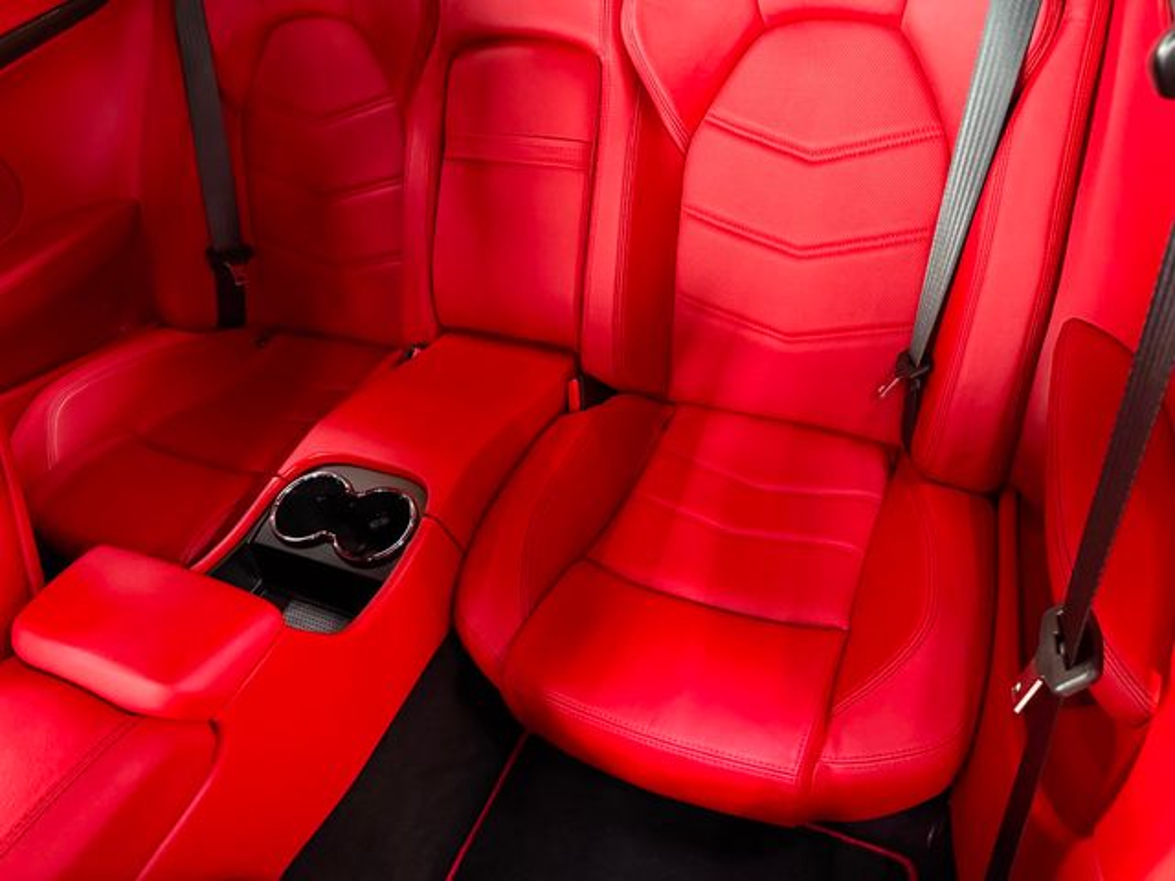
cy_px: 440
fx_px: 815
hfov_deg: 71.6
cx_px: 588
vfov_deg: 56.8
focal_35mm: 24
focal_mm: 6.76
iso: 800
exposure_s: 1/30
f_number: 1.78
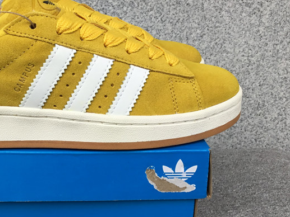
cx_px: 72
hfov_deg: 34.8
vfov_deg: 27.0
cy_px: 127
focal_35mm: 54
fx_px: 452
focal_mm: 3.3
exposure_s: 1/112
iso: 25
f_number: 2.4
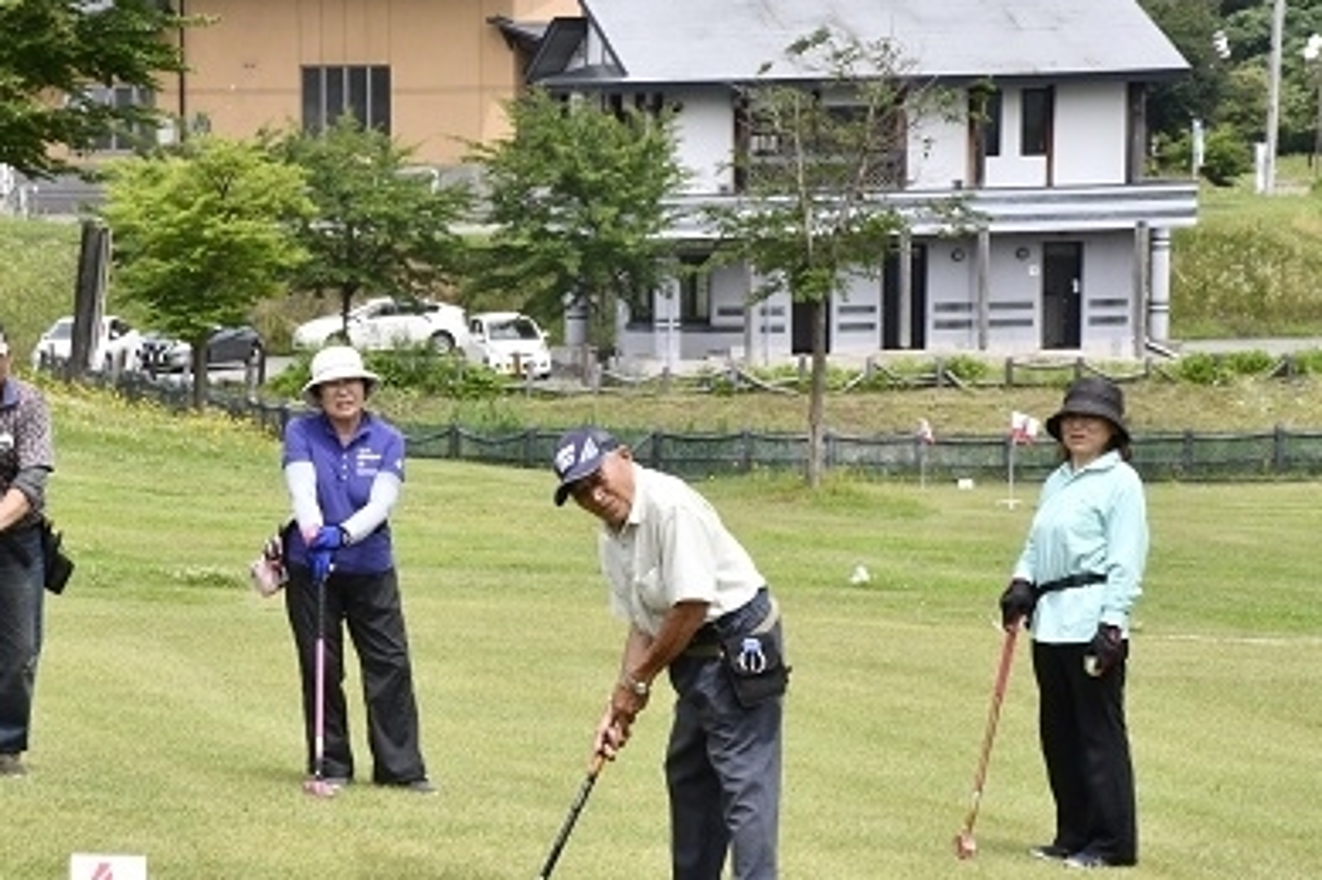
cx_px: 309
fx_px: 7194
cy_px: 601
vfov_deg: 7.0
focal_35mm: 196
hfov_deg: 10.5
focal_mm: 85
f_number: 36
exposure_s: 1/250
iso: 1000
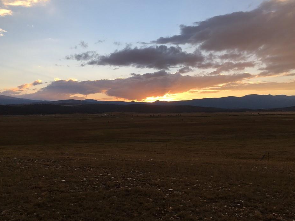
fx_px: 273
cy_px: 100
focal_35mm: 32
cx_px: 145
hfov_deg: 56.8
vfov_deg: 44.1
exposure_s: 1/330
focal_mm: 4.15
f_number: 2.2
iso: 25
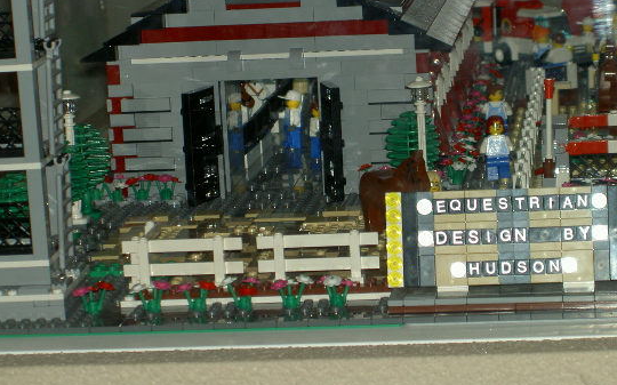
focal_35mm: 147
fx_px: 2471
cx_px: 343
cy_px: 117
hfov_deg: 14.2
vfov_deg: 8.9
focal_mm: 24
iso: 50
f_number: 4.9
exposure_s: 1/100
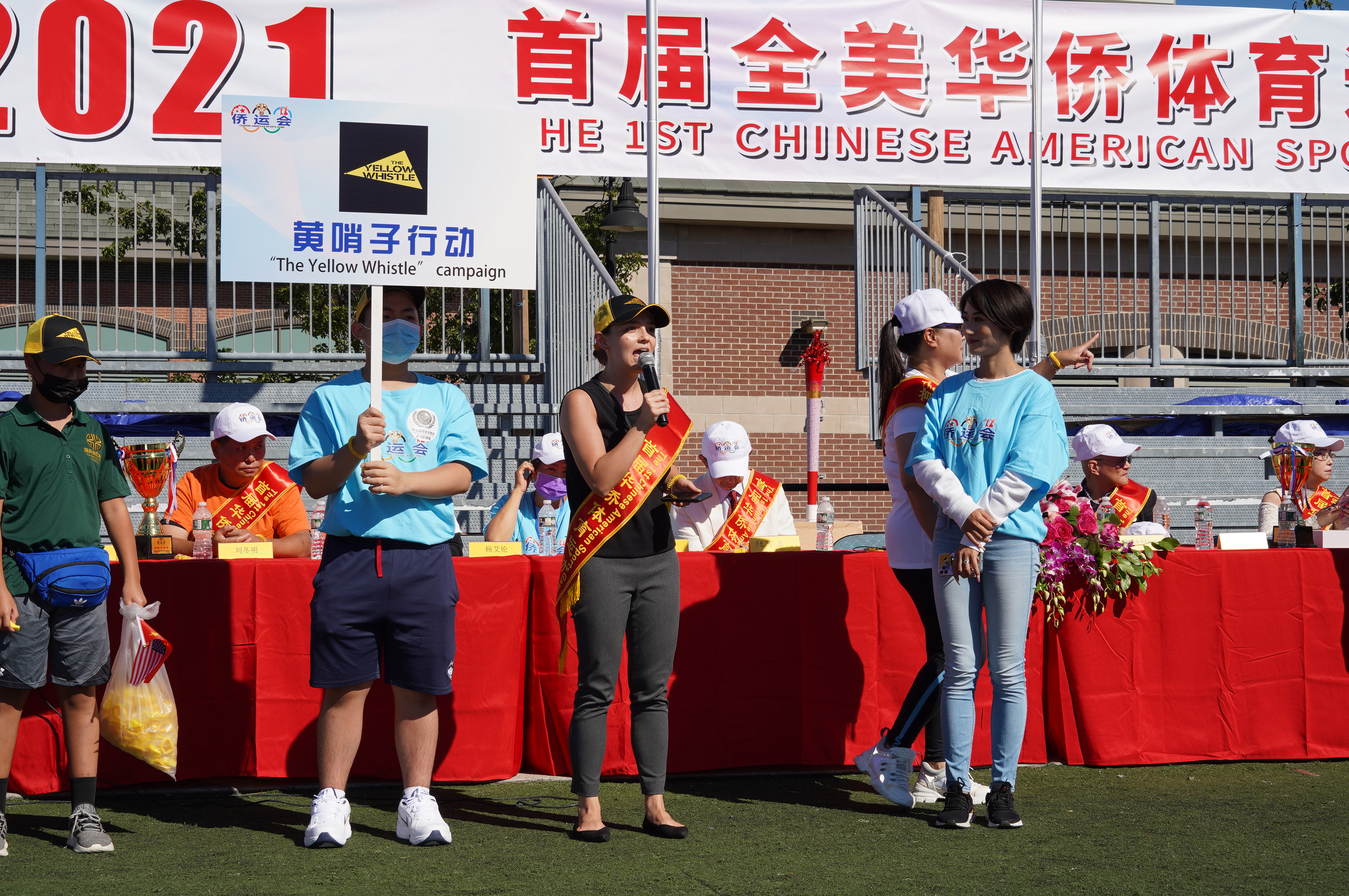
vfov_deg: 23.3
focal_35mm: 58
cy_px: 448
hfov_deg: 34.5
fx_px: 2171
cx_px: 674
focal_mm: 58
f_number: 11
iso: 100
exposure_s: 1/200
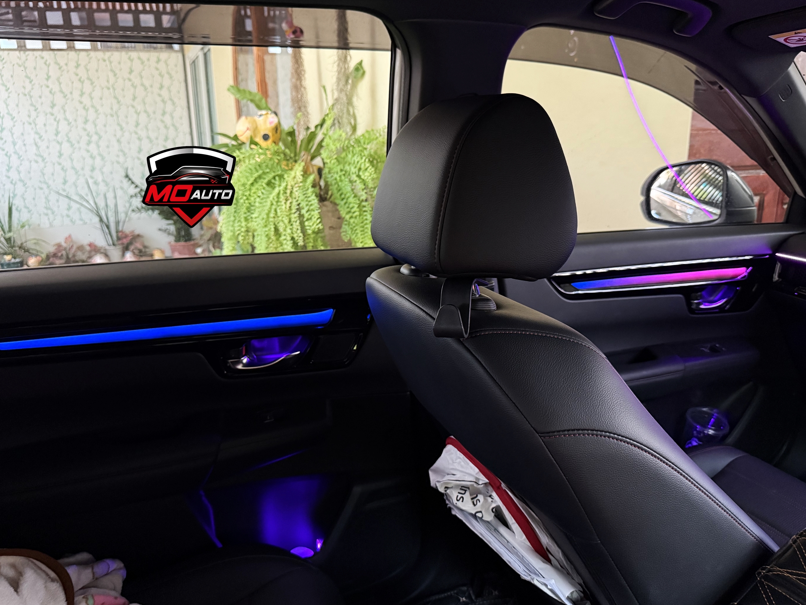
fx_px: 582
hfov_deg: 69.4
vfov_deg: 54.9
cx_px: 390
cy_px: 298
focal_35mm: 25
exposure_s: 1/41
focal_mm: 6.76
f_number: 1.78
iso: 800
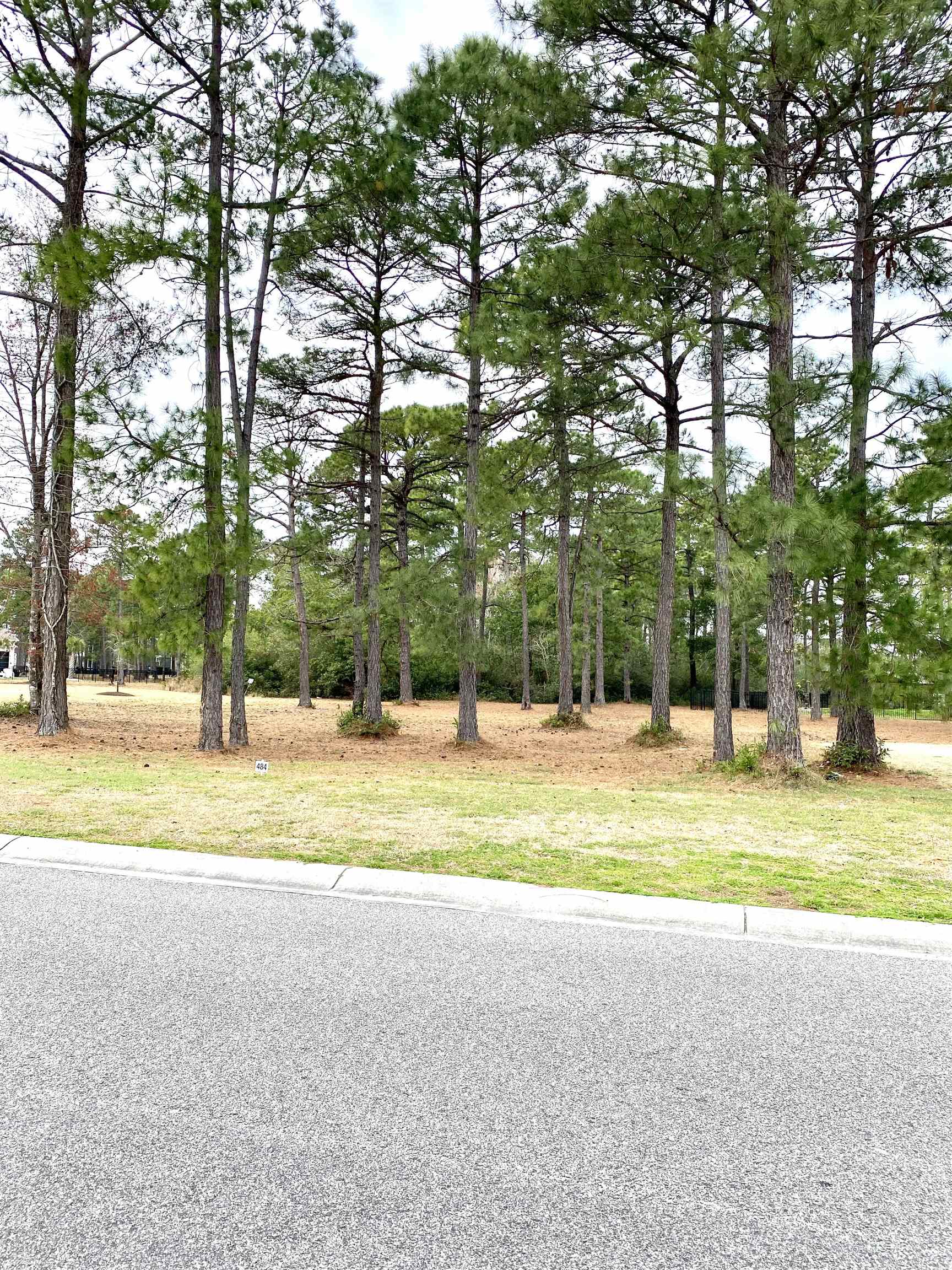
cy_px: 635
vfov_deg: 67.3
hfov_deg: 53.1
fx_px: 953
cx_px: 476
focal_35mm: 26
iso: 32
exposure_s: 1/1272
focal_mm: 4.25
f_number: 1.8
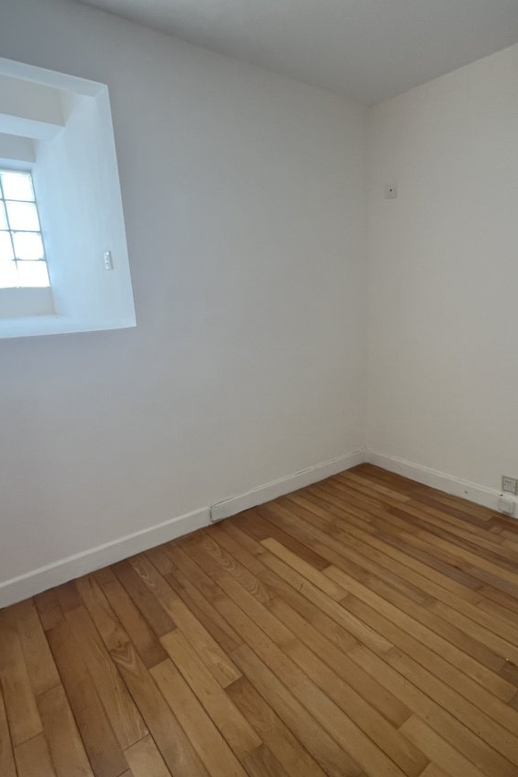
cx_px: 308
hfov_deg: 64.0
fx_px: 410
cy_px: 397
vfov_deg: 86.9
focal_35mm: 19
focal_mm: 1.57
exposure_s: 1/99
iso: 200
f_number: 1.8
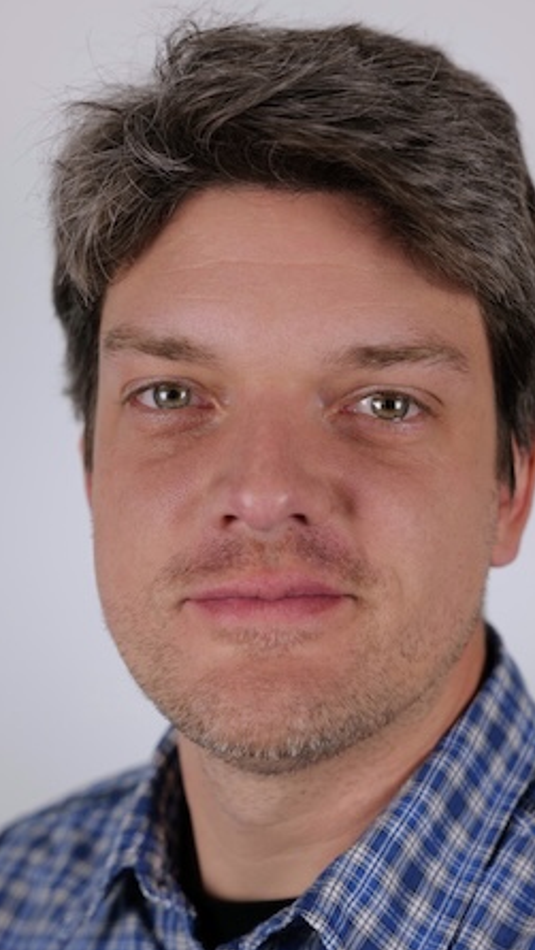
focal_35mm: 74
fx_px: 1866
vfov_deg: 28.6
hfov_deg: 16.3
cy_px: 475
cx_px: 301
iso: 400
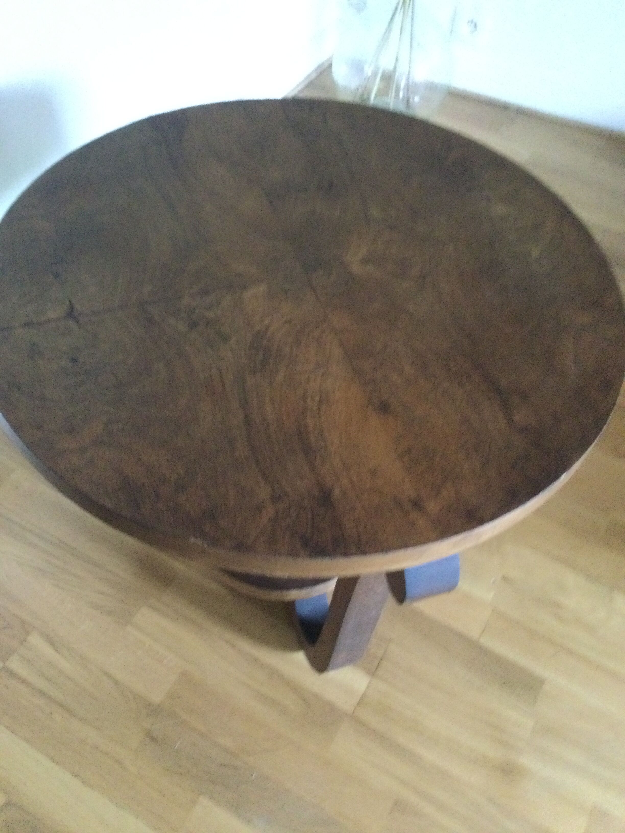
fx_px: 746
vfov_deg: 58.4
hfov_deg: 45.4
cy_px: 416
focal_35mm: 31
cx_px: 312
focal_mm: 3.3
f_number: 2.4
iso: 320
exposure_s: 1/17
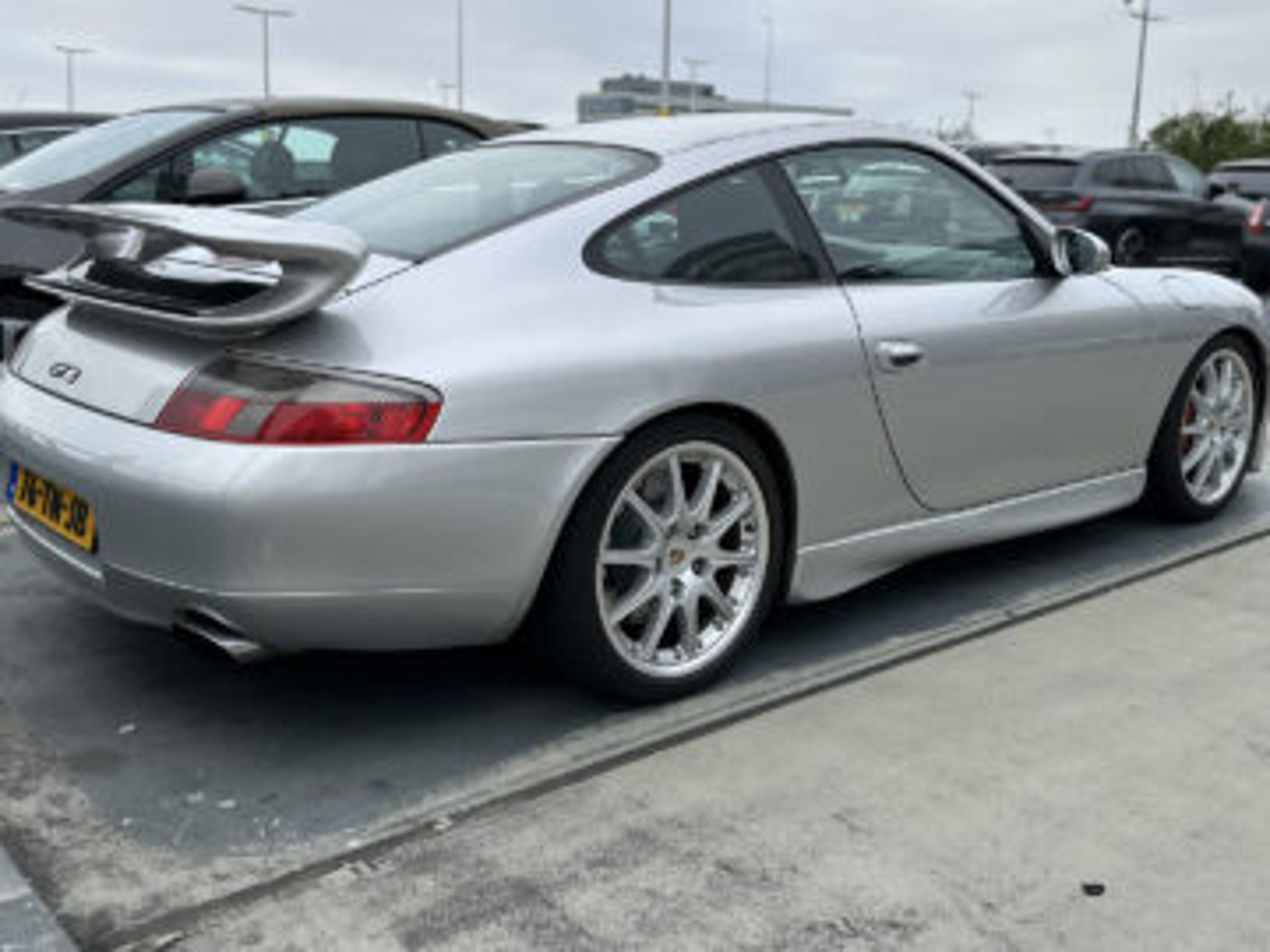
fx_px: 881
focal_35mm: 24
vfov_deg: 56.8
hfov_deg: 71.6
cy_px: 476
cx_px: 635
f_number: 1.78
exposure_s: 1/756
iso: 80
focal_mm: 6.86
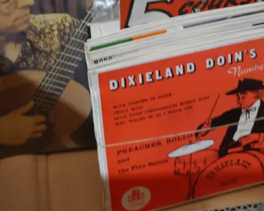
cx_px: 99
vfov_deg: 18.2
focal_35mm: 78
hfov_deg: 24.4
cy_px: -71
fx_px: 609
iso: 1600
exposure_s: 1/60
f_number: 4
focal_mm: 18
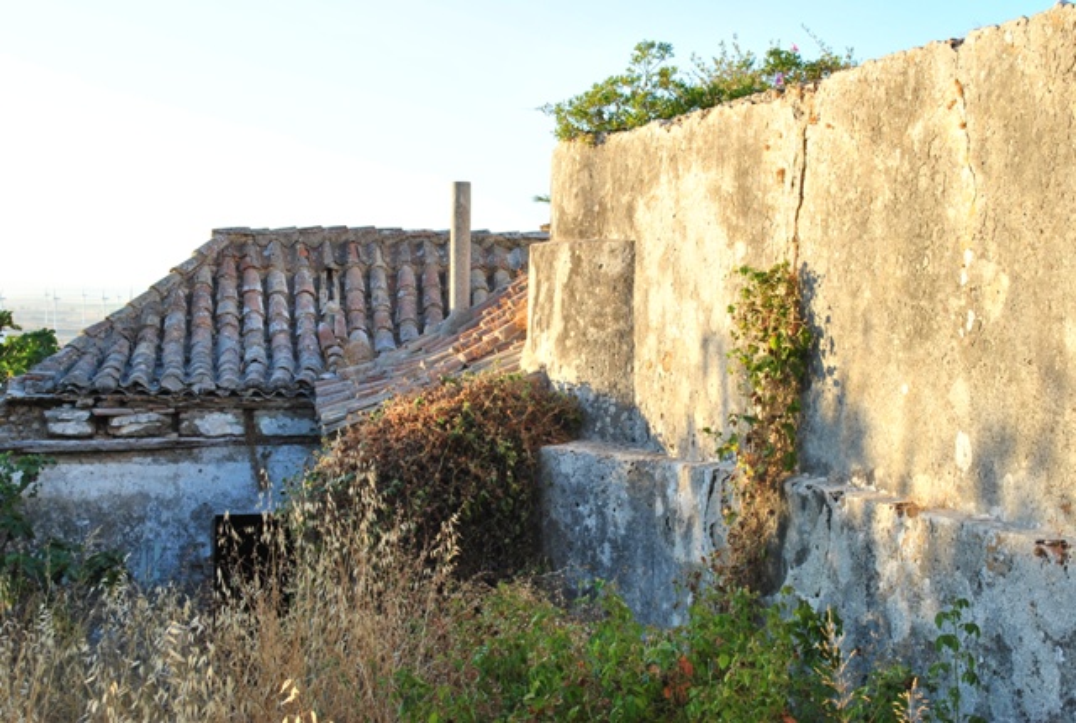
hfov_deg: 41.0
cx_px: 538
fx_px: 1438
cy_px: 362
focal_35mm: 48
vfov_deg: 28.2
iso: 200
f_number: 8
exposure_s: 1/80
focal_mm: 32
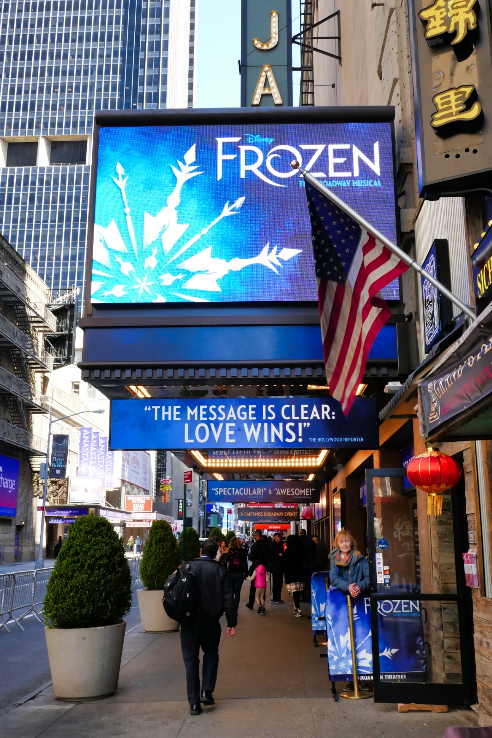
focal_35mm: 34
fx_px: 697
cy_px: 369
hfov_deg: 38.9
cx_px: 246
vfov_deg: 55.8
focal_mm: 12.3
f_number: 8
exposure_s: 1/80
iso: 320
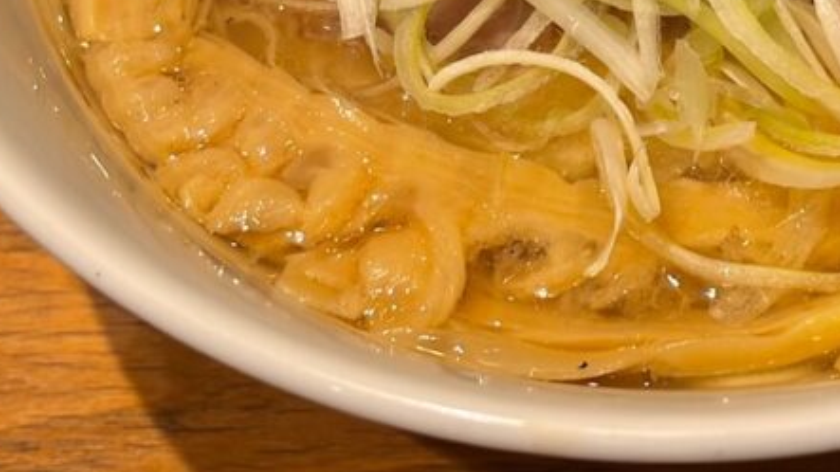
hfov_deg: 16.3
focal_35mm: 131
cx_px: 669
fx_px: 2917
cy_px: -243
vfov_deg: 9.0
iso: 64
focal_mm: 5.96
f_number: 1.6
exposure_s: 1/50
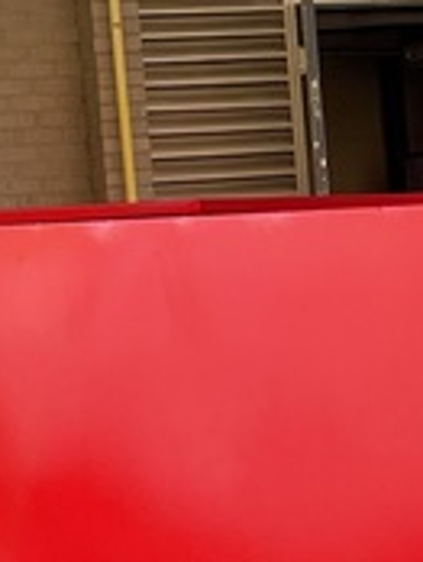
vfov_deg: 12.8
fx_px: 2487
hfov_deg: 9.6
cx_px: 449
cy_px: 510
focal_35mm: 153
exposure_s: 1/121
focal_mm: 4.2
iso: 40
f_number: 1.6
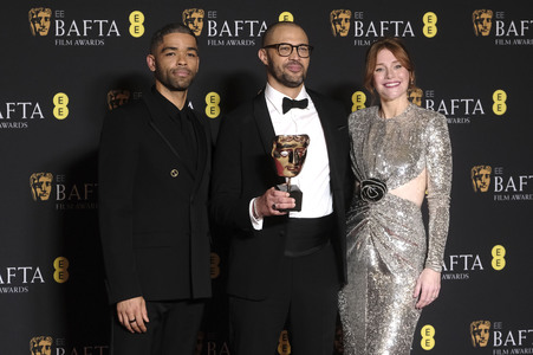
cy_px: 178
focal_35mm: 92
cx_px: 266
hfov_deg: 22.2
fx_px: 1361
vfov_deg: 14.8
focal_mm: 61
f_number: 2.8
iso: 1600
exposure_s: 1/200
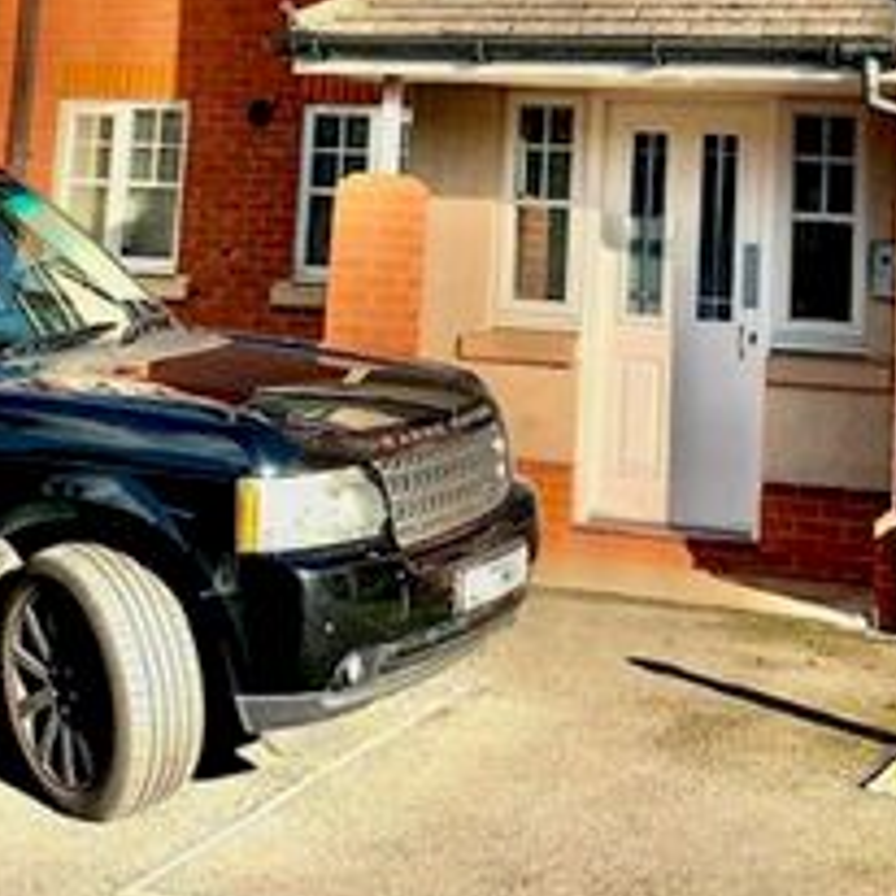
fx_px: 2284
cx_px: 505
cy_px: -80
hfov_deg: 22.2
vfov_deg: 21.1
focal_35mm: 78
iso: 25
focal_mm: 4.25
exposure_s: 1/1845
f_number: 1.8
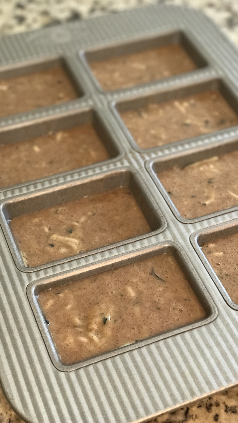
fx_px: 730
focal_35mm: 65
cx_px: 153
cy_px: 212
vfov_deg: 32.4
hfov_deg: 18.5
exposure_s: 1/60
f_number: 2.8
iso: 160
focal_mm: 6.6
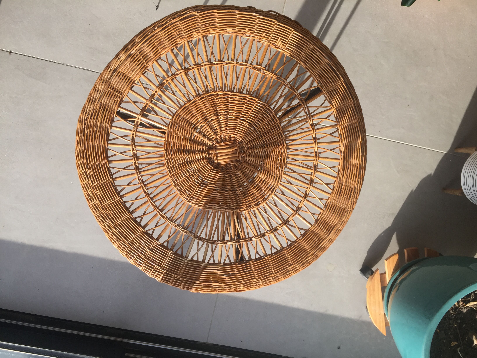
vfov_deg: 48.2
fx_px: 400
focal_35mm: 29
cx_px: 238
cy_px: 179
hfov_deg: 61.7
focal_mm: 4.15
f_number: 2.2
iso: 32
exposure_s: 1/476
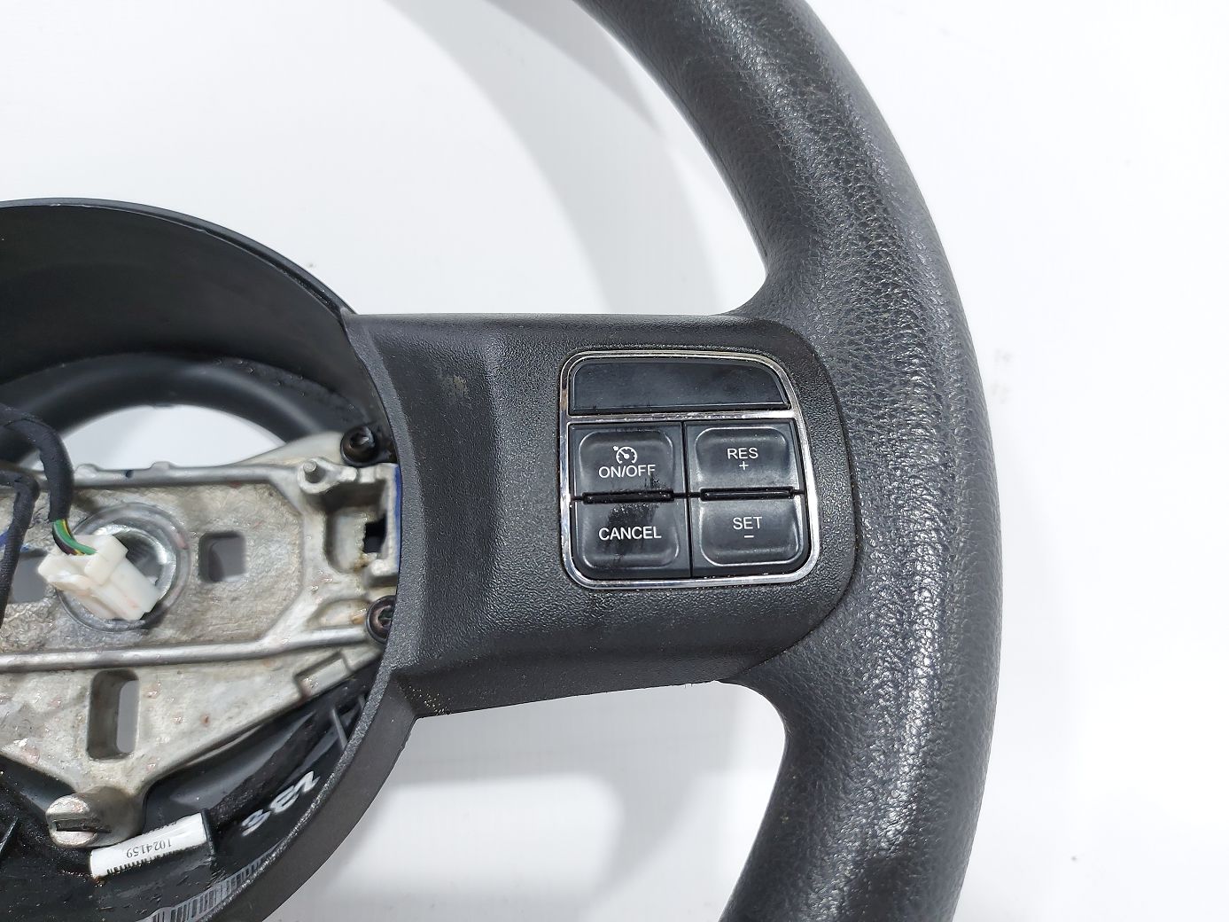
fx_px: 852
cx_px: 614
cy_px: 461
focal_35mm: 24
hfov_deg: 71.6
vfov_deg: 56.8
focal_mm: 5.23
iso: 100
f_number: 1.8
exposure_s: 1/50
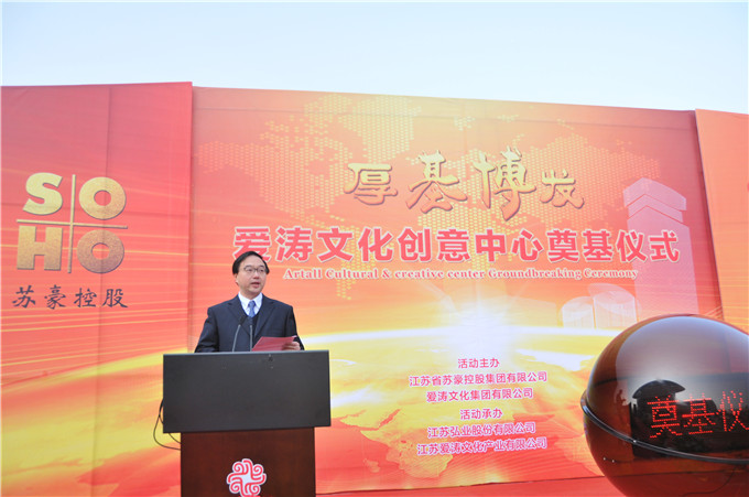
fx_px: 685
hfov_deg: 57.3
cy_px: 248
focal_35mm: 33
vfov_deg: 39.8
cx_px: 374
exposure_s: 1/250
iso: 400
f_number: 3.8
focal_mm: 22
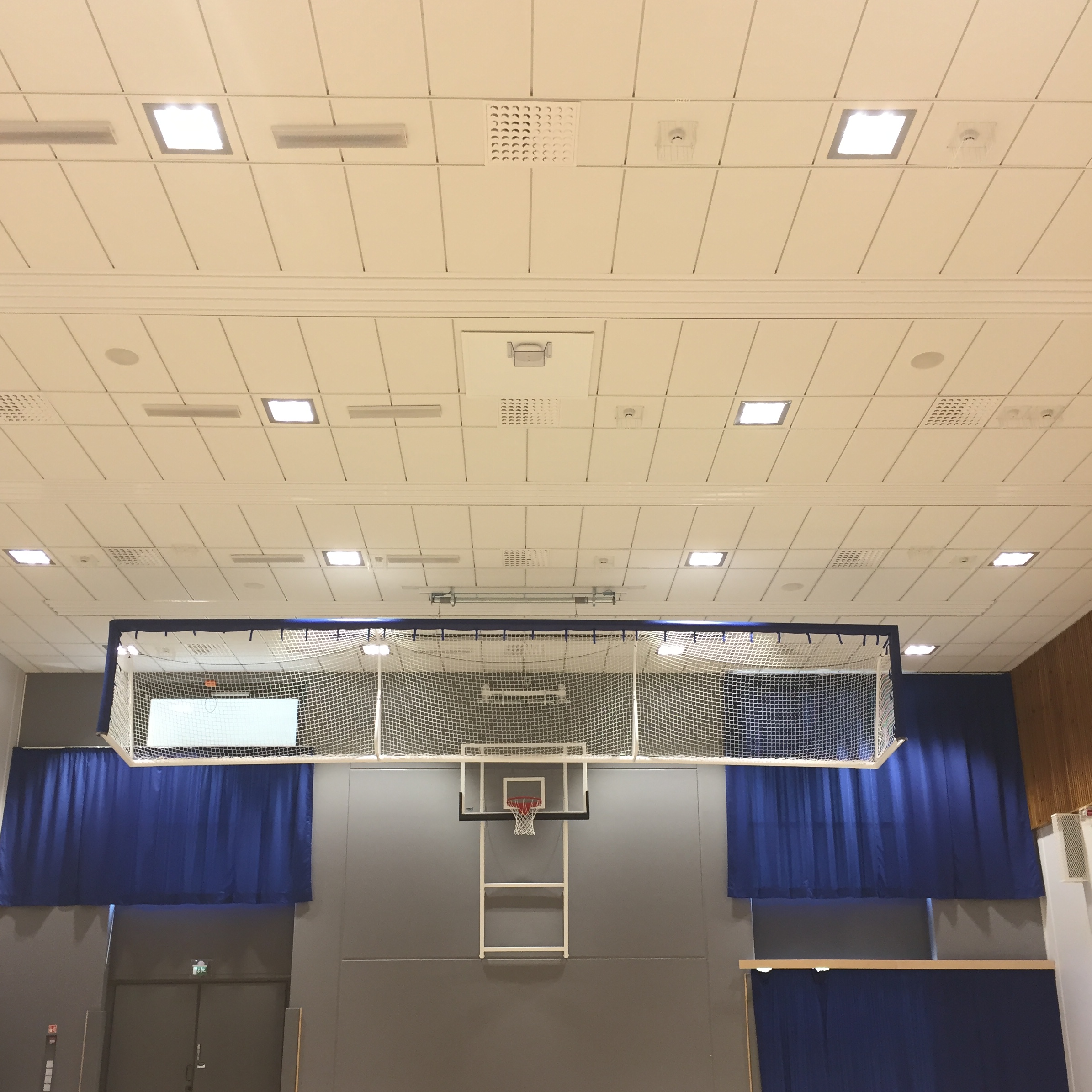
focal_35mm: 35
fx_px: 1249
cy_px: 645
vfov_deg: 47.0
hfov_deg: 47.2
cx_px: 541
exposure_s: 1/33
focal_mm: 4.15
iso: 40
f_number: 2.2
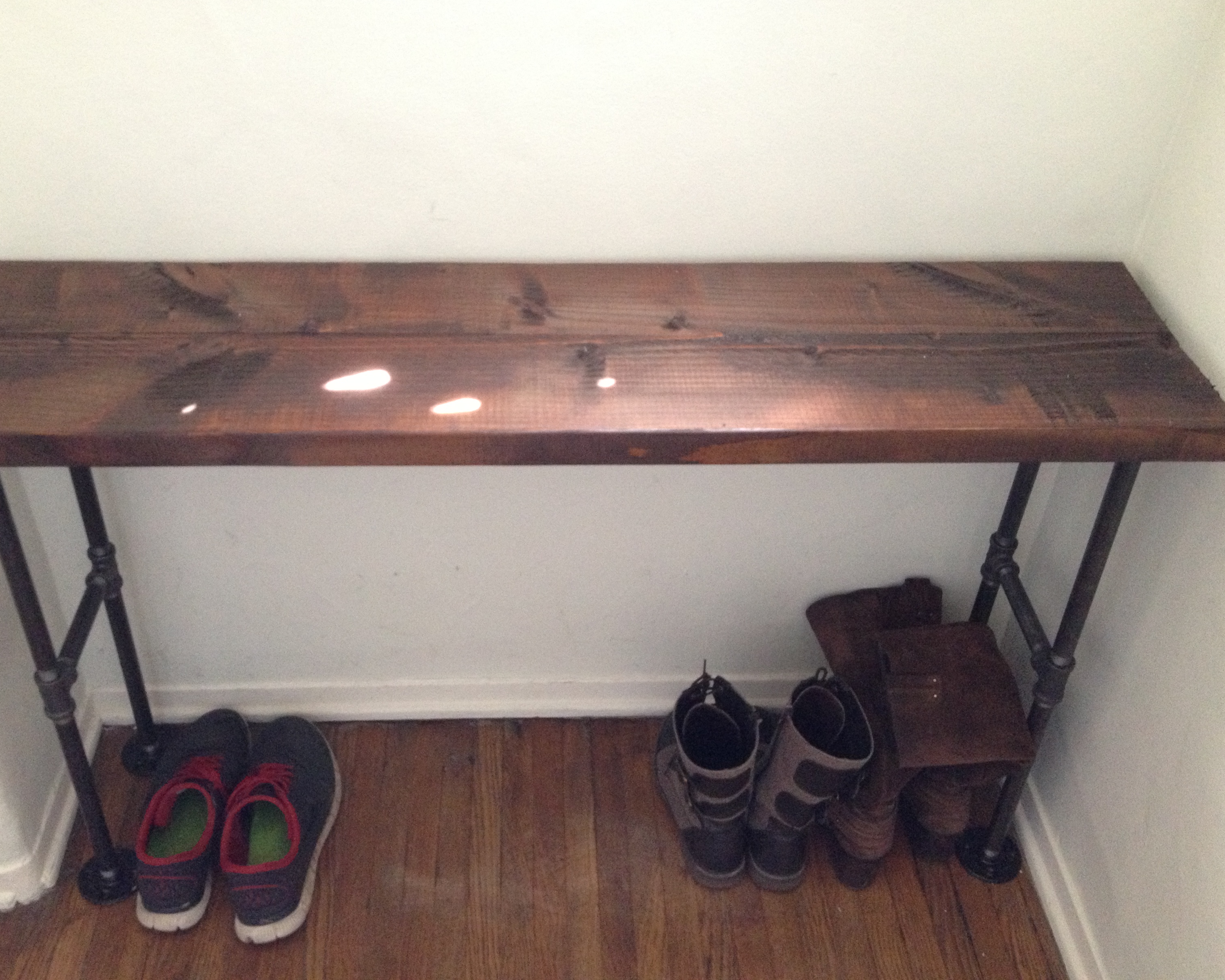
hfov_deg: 49.0
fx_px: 1341
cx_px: 569
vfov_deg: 40.1
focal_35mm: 37
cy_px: 484
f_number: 2.4
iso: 400
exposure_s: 1/15
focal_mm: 4.28
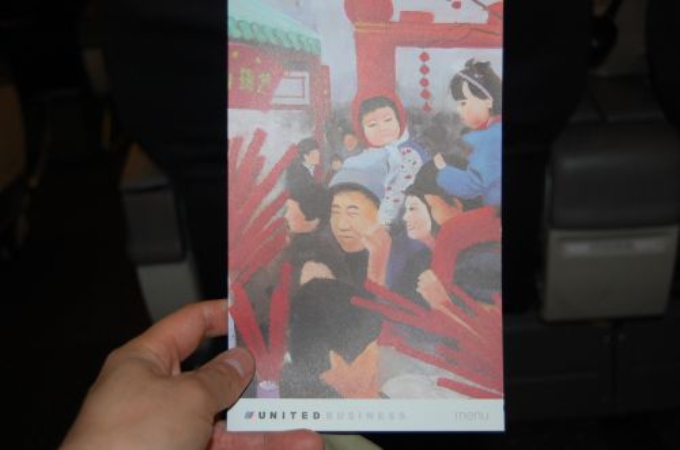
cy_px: 225
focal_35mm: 51
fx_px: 961
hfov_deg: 39.0
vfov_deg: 26.4
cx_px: 340
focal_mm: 34
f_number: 4.5
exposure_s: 1/60
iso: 400
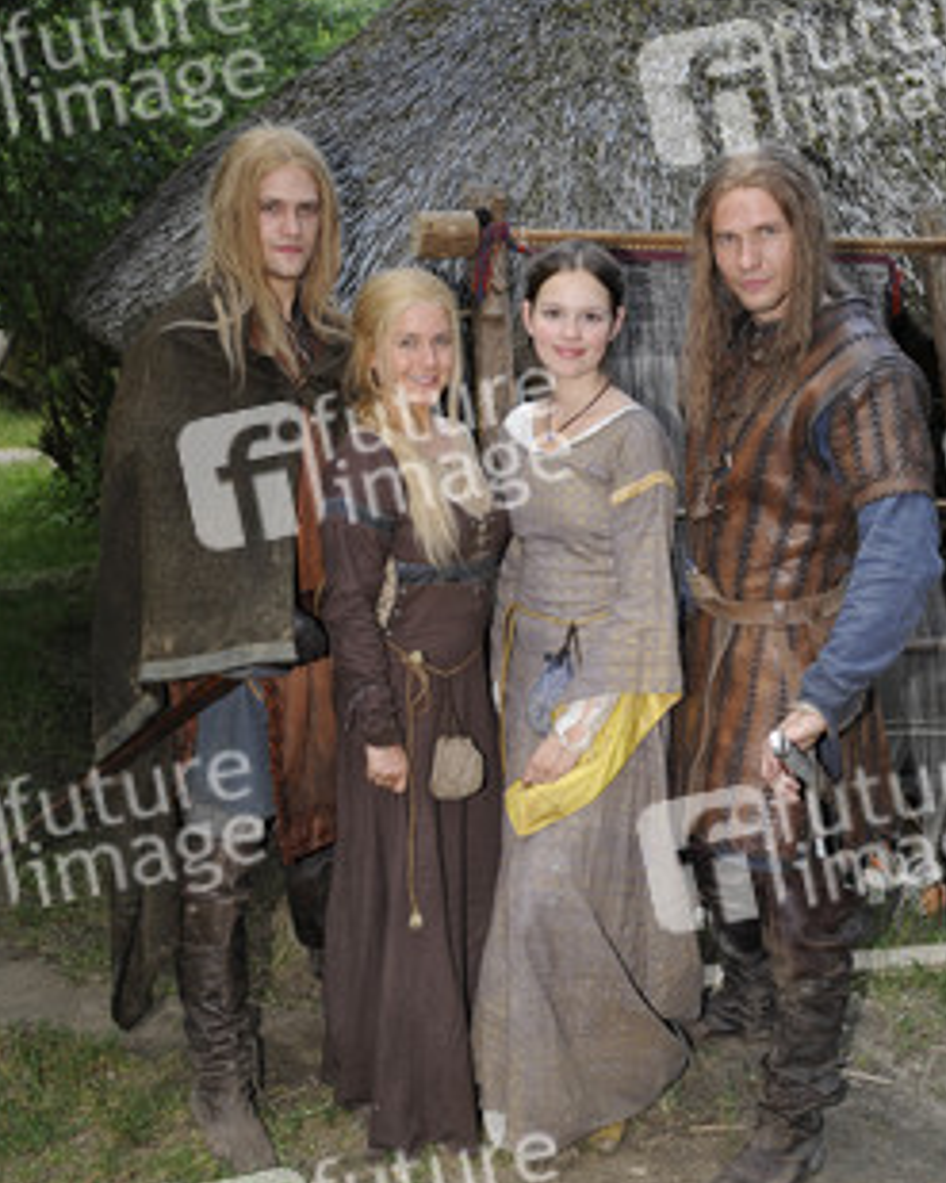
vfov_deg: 36.6
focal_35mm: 51
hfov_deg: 29.7
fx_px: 1786
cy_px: 651
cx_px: 486
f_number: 6.3
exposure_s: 1/500
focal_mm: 42
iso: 500
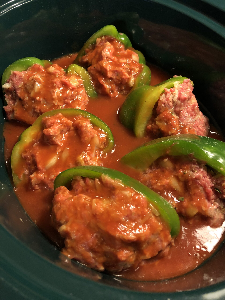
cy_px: 150
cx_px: 112
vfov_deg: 63.4
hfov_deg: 49.7
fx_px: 243
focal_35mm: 28
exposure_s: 1/9
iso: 100
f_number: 1.8
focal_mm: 3.99
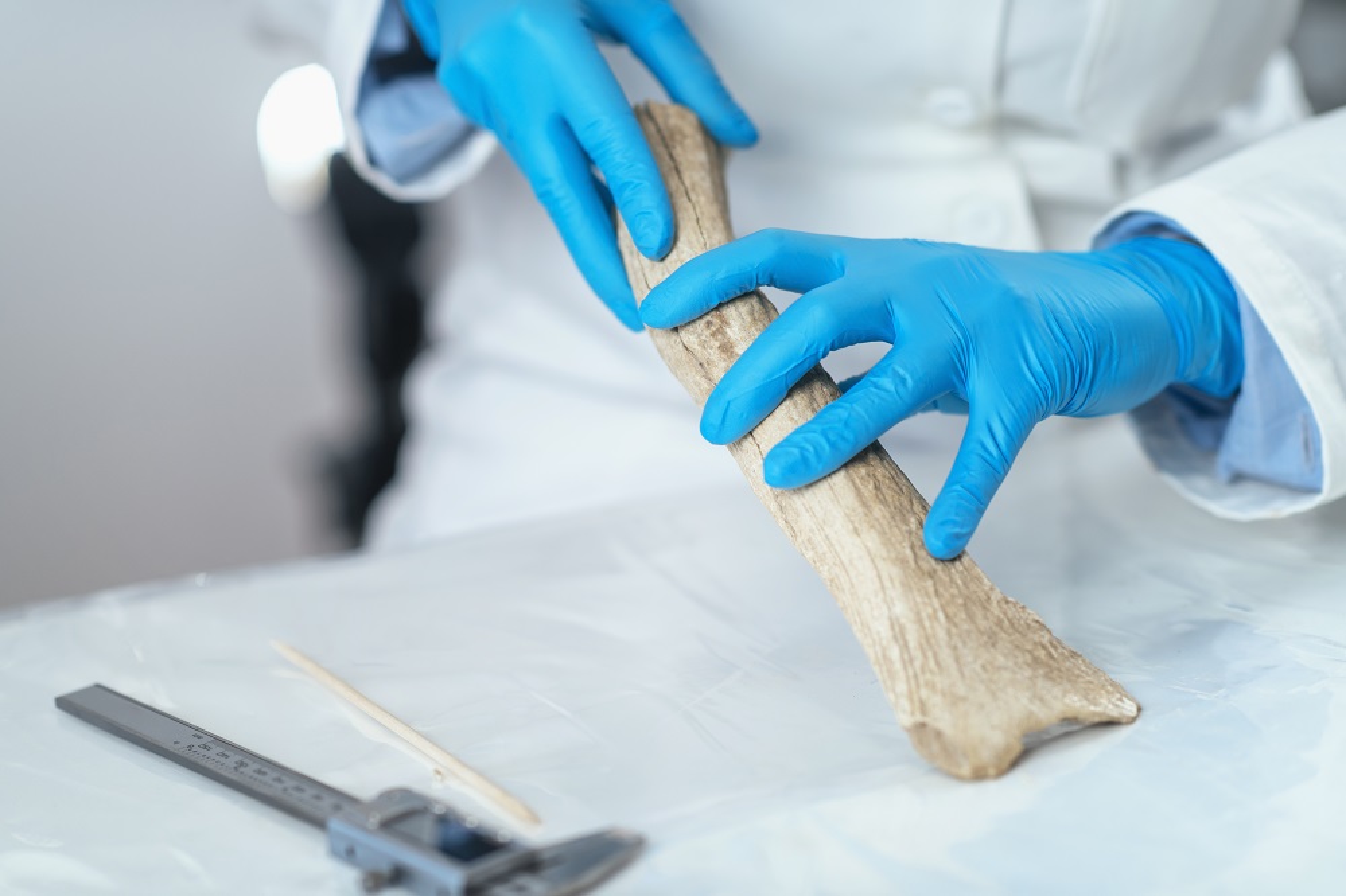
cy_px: 448
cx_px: 673
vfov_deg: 16.1
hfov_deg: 23.9
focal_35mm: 85
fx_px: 3177
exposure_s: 1/160
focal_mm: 85
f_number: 2.2
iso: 100
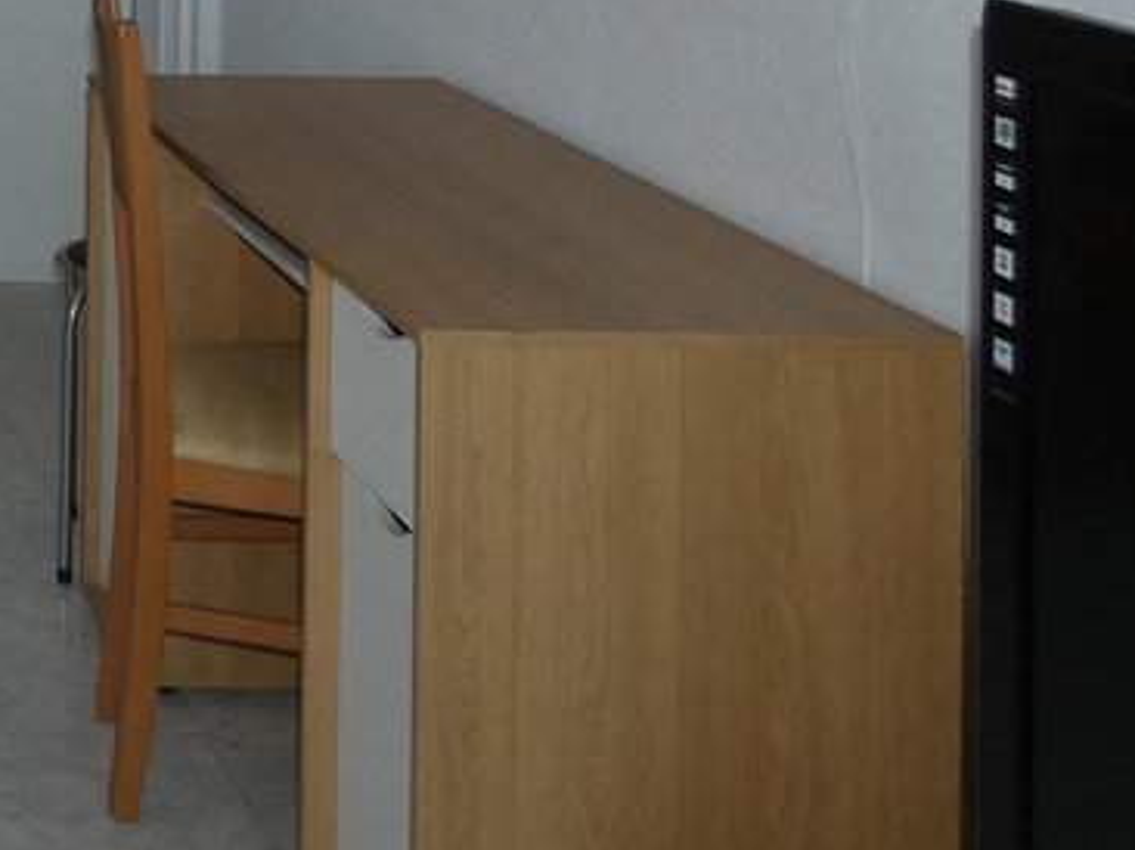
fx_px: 2294
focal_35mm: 70
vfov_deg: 18.8
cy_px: -385
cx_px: -505
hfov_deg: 23.1
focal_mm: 3.6
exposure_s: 1/60
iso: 100
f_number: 2.8
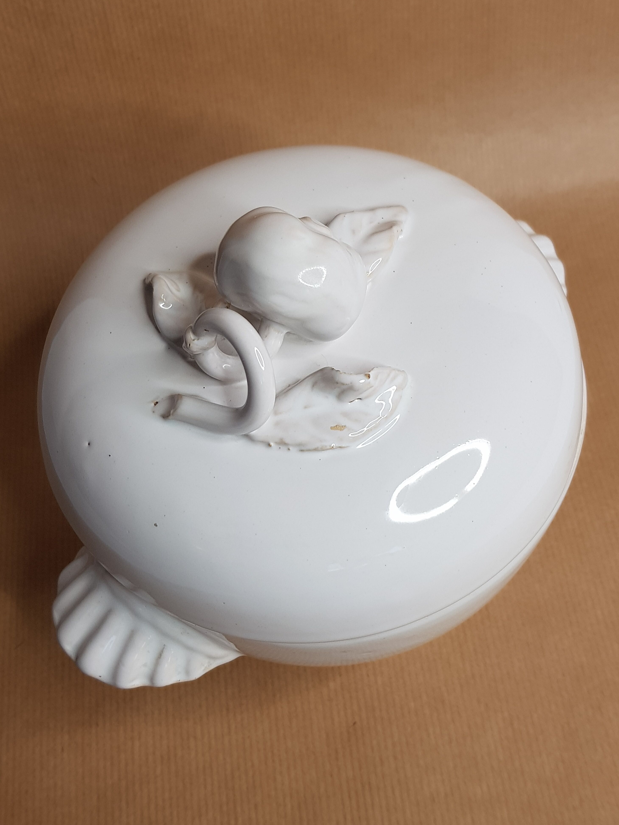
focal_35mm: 27
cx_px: 304
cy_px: 412
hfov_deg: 51.3
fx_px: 644
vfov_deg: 65.3
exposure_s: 1/140
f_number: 1.7
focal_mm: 4.2
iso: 40
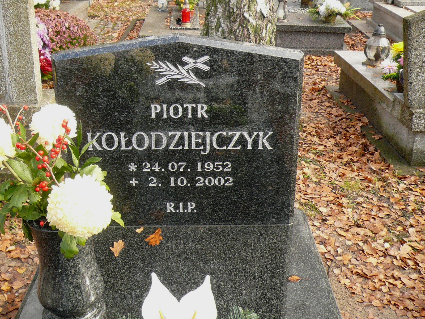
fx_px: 540
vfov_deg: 32.9
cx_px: 212
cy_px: 160
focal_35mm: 44
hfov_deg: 42.9
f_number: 2.8
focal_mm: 4.7
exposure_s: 1/100
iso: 100
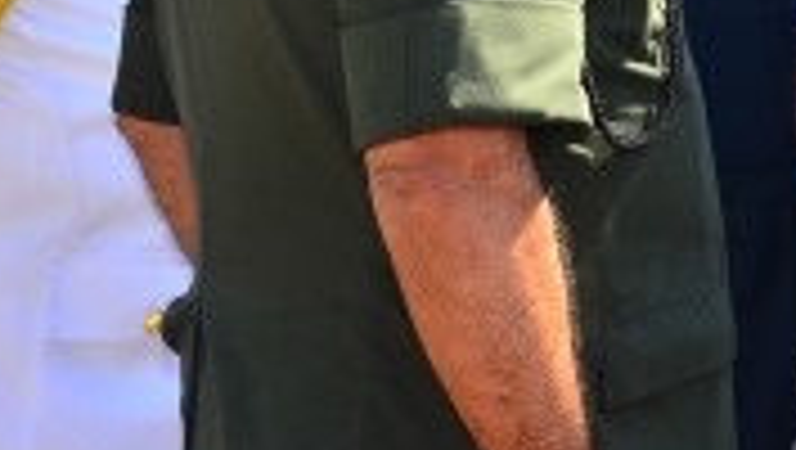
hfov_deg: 11.1
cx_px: 917
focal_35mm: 191
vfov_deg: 6.3
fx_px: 4036
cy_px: -223
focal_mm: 36
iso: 200
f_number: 9
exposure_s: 1/200
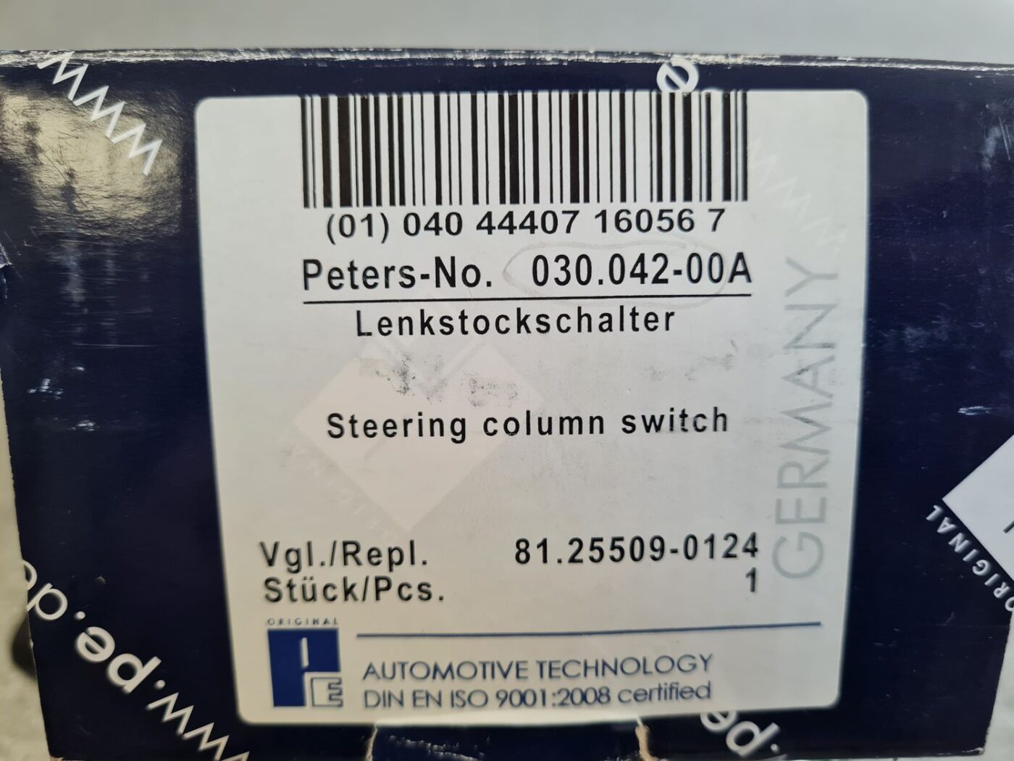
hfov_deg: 67.3
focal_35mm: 26
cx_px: 507
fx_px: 762
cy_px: 380
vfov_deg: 53.1
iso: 100
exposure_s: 1/100
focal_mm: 5.4
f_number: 1.8
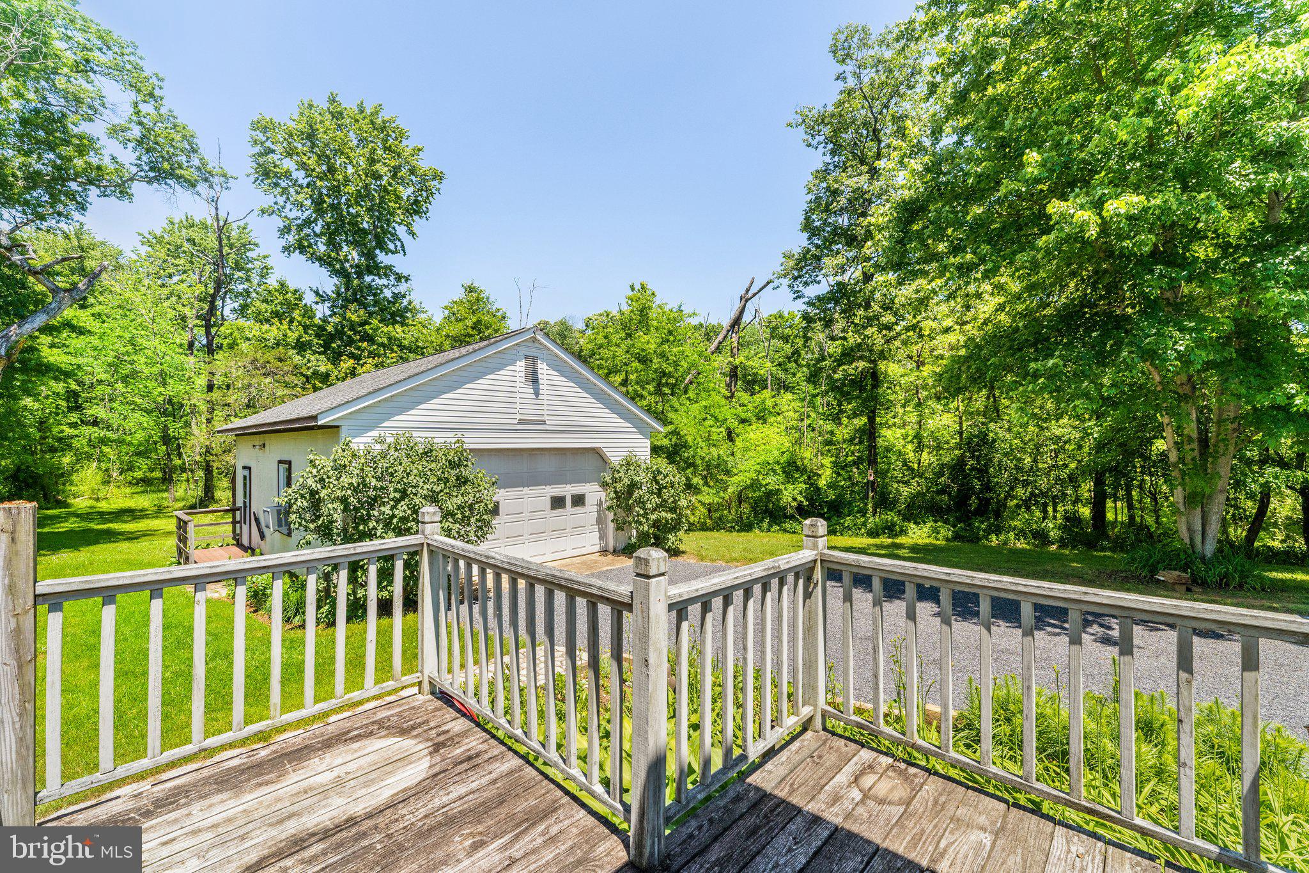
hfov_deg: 104.3
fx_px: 509
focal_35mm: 14
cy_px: 436
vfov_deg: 81.2
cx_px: 654
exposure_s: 1/1250
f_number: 8
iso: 640
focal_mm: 14
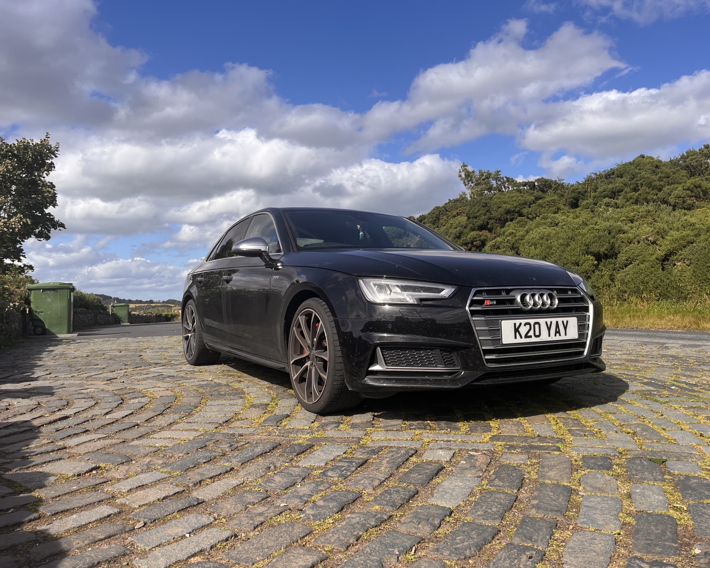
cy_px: 280
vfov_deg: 51.5
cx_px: 390
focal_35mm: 28
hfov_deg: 62.1
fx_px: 588
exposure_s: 1/3413
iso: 50
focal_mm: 5.1
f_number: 1.6
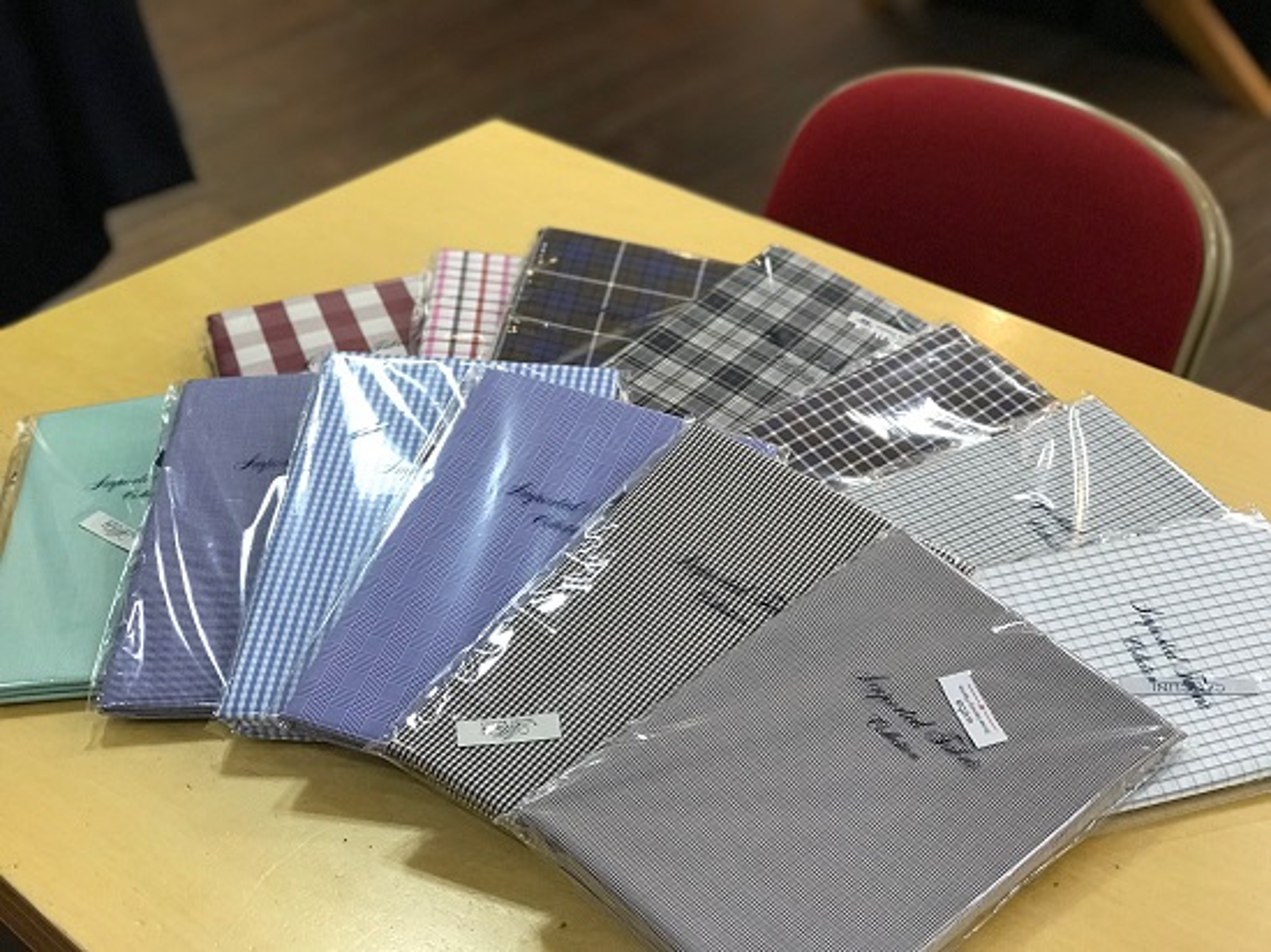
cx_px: 636
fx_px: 2092
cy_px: 476
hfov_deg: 33.8
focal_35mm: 57
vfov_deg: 25.6
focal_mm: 6.6
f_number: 2.8
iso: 250
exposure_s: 1/50
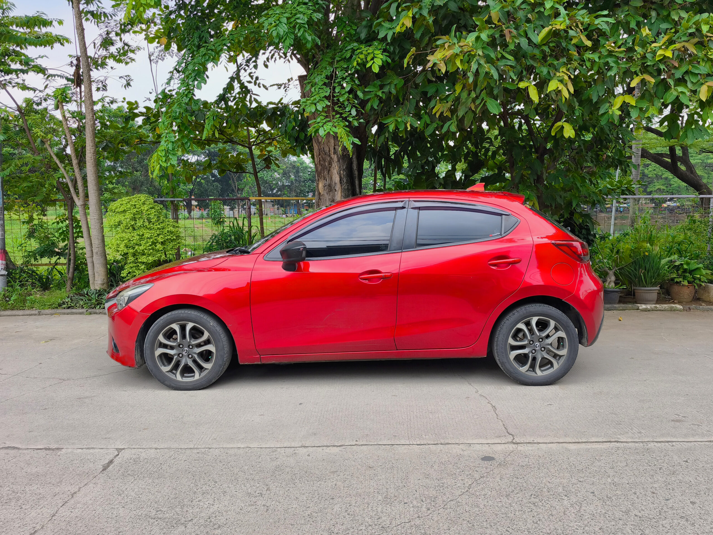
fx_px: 474
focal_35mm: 23
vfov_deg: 58.9
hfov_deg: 73.9
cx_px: 356
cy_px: 268
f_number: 1.6
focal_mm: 6.57
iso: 50
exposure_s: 1/2663
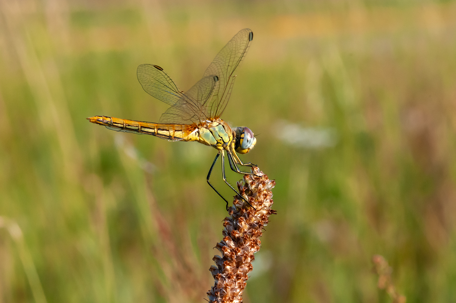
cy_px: 152
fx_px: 1992
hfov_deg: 13.1
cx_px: 228
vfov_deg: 8.7
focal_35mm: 158
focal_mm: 105
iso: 640
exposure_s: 1/200
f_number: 14
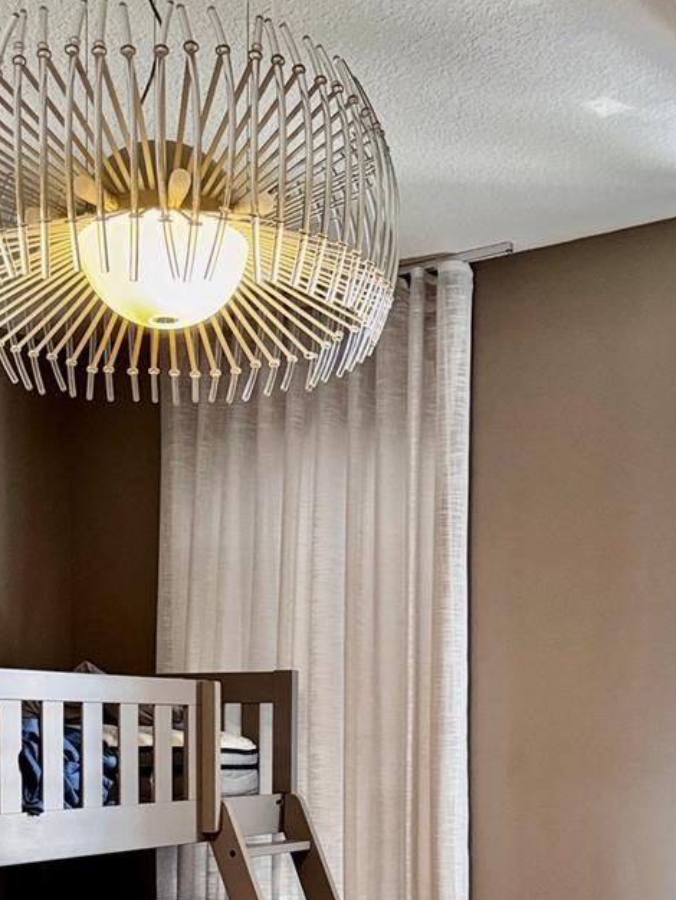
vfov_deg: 39.0
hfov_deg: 31.5
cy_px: 766
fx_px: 1197
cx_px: 309
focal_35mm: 46
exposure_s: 1/60
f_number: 1.78
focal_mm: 6.76
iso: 800
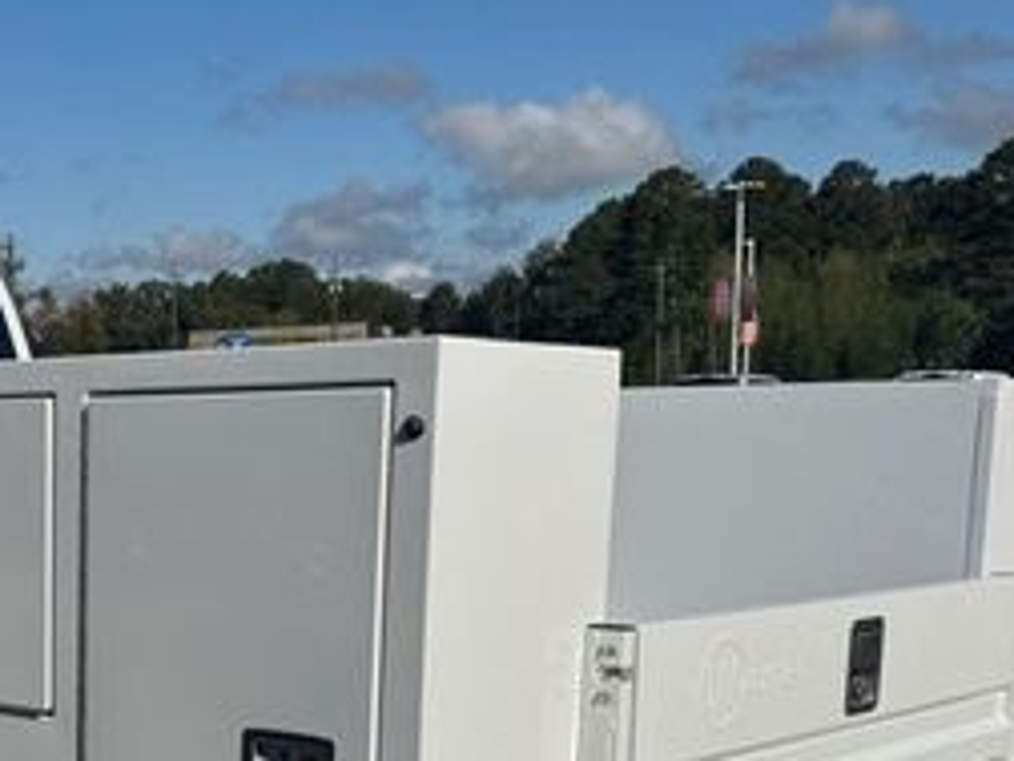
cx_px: 56
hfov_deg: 30.0
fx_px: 1787
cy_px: 733
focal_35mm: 61
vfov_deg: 23.2
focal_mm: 6.76
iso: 80
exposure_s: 1/12346
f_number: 1.78
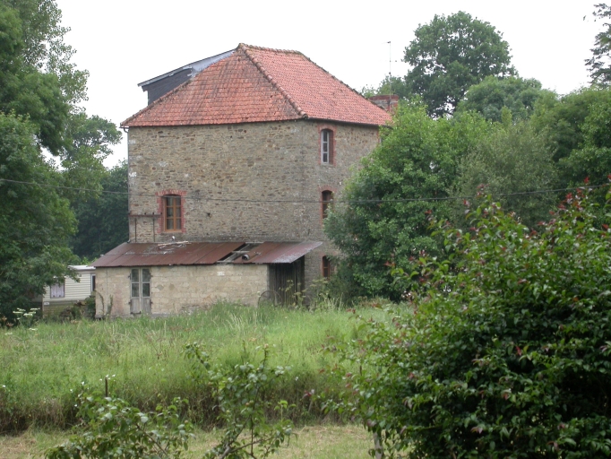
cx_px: 306
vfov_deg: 11.8
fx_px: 2225
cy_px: 230
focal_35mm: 126
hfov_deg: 15.6
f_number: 4.5
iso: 100
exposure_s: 1/88.8
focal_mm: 26.2
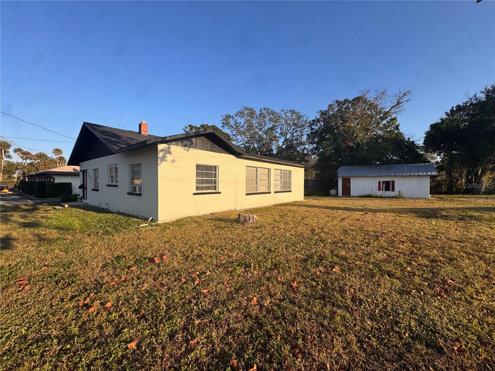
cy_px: 186
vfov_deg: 85.7
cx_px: 248
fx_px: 200
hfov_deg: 102.1
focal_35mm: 14
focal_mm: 2.22
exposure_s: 1/1880
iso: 50
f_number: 2.2
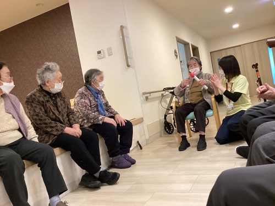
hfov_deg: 58.4
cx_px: 138
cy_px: 103
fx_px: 246
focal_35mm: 31
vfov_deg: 45.4
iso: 320
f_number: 2.4
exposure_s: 1/50
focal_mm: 3.3
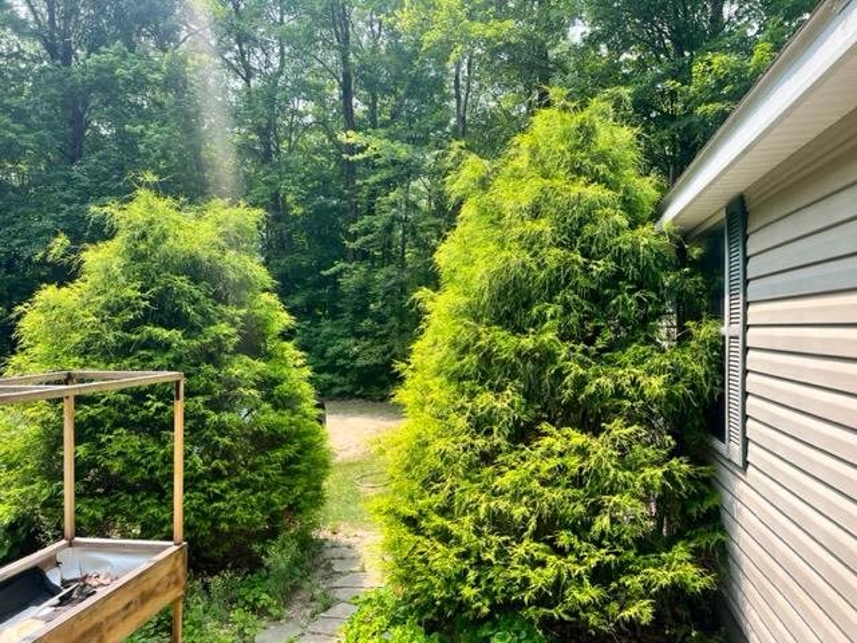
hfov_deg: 67.3
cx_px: 428
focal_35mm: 26
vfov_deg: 53.1
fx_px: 644
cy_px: 322
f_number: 1.5
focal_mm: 5.7
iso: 50
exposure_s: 1/991
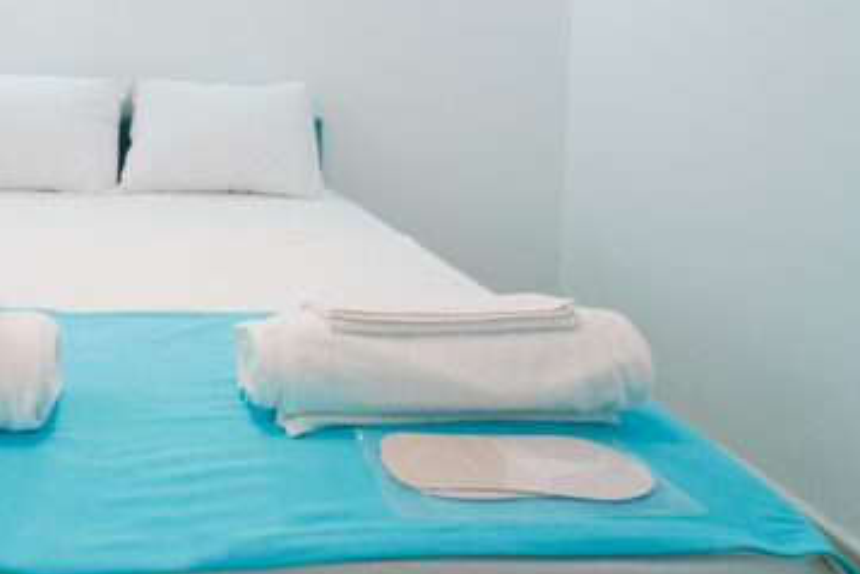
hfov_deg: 55.1
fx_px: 717
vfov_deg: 41.3
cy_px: 94
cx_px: 113
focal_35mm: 30
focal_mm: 14
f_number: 22
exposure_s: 1/6
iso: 800
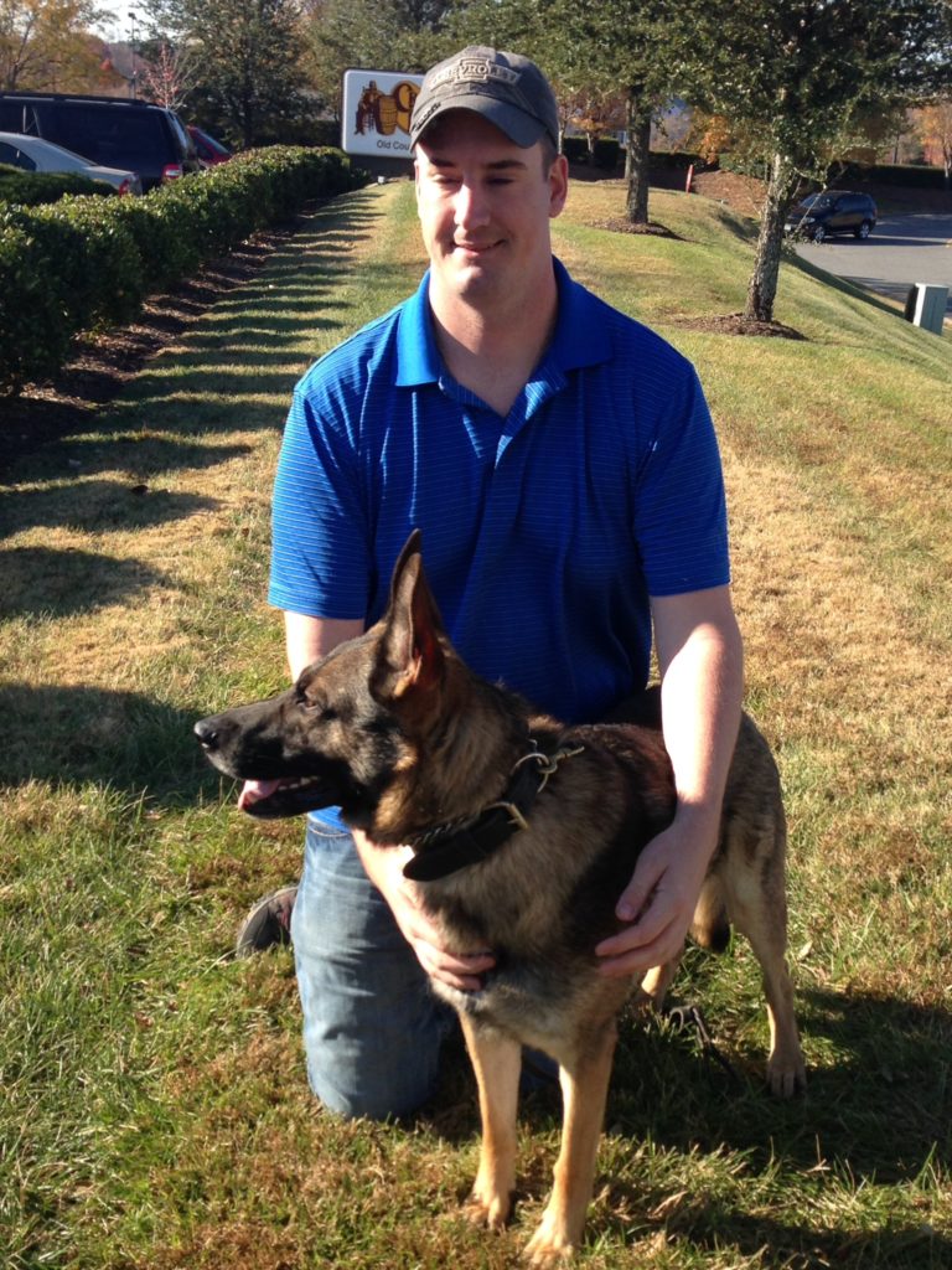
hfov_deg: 42.9
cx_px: 476
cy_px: 635
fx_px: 1210
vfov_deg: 55.4
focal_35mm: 33
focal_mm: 4.12
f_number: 2.4
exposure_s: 1/645
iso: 50
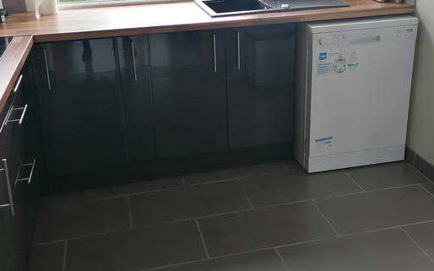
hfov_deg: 45.3
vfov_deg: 28.9
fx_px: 520
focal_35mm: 44
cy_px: 76
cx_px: 213
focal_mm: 4.75
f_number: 1.8
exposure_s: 1/125
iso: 50
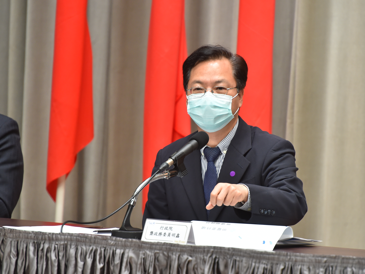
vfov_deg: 3.4
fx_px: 4576
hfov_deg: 4.6
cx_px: 192
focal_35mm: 434
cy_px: 137
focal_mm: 400
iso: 2500
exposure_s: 1/250
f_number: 5.6
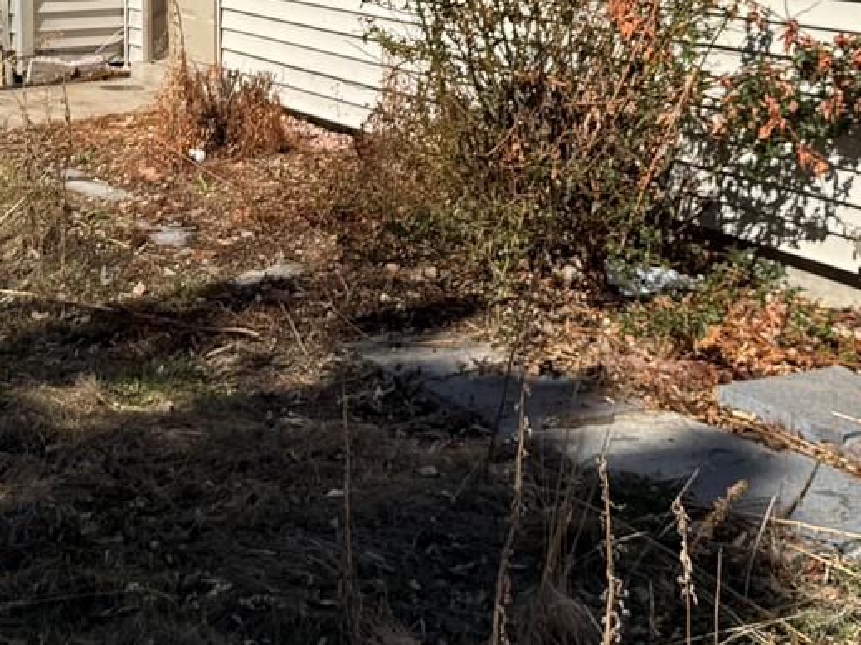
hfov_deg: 26.0
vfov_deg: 18.9
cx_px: 227
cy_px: -98
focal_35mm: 74
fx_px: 1840
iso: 80
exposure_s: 1/6410
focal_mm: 6.76
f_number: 1.78
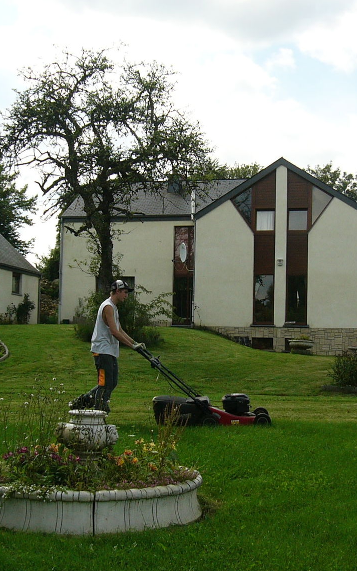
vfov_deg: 38.9
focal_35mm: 52
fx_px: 810
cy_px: 288
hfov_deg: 24.8
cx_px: 195
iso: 100
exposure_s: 1/200
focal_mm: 5.8
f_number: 8
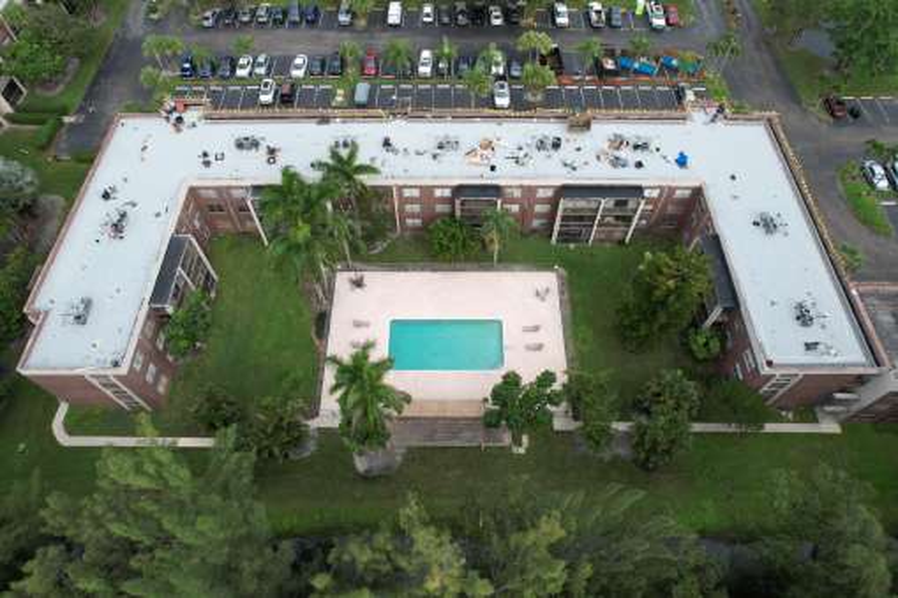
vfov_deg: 57.2
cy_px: 299
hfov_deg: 78.6
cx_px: 449
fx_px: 549
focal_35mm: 22
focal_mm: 8.38
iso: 100
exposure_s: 1/1000
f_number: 2.8
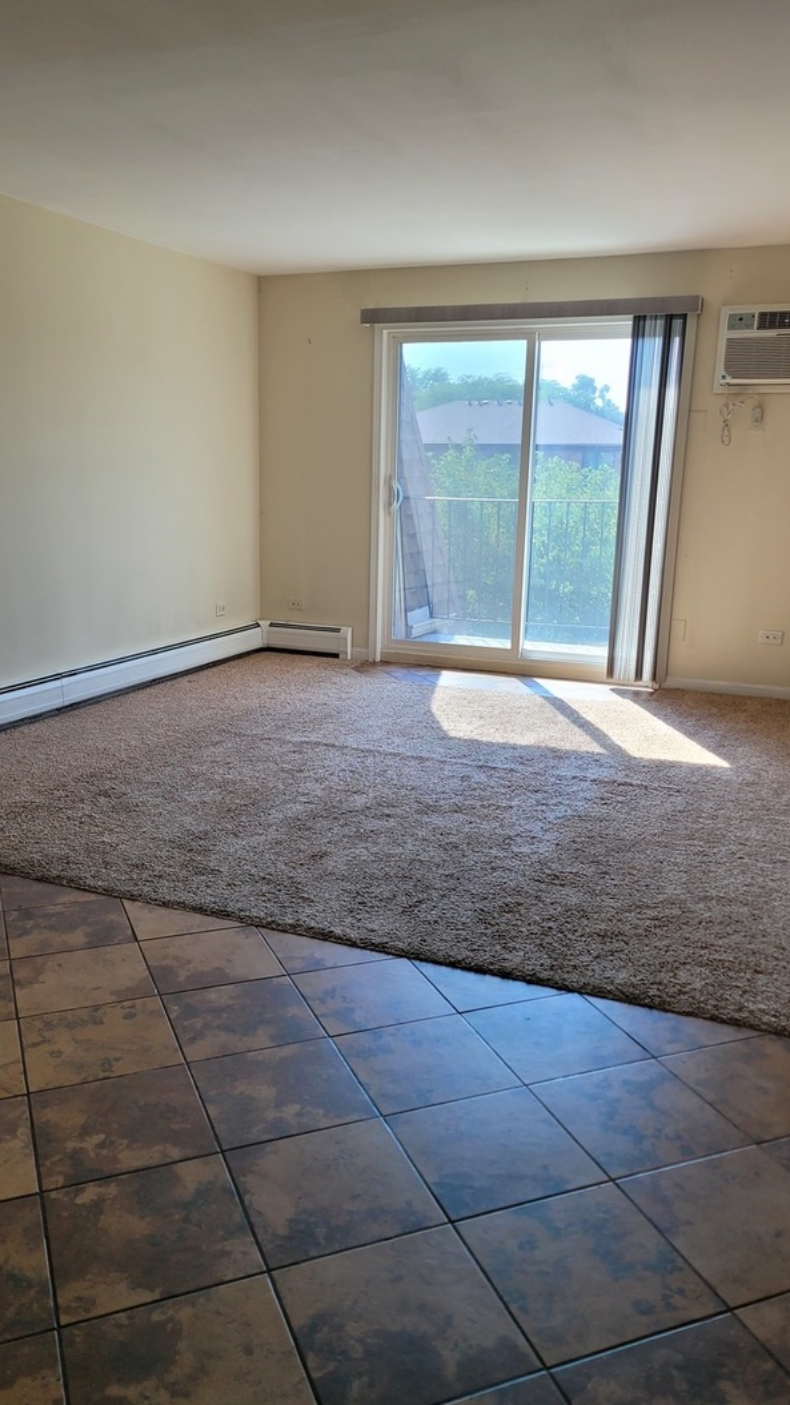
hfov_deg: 40.1
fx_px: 1081
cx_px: 353
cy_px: 715
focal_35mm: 29
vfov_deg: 66.1
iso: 50
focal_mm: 5.4
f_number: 1.8
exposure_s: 1/120
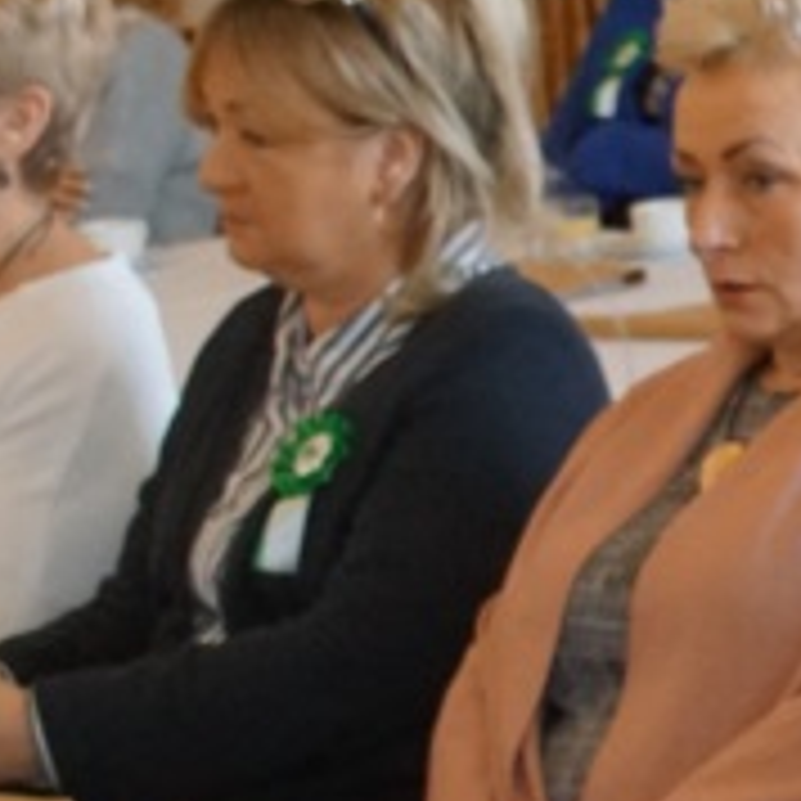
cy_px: 569
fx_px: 4869
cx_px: 1440
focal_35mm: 186
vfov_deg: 9.4
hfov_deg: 9.0
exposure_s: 1/60
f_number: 4
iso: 3200
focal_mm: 26
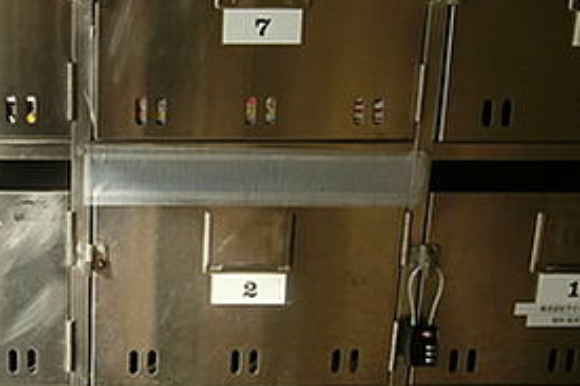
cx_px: 89
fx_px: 741
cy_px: 194
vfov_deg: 29.2
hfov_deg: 40.4
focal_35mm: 46
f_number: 2.7
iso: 80
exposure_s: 1/320
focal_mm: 4.06
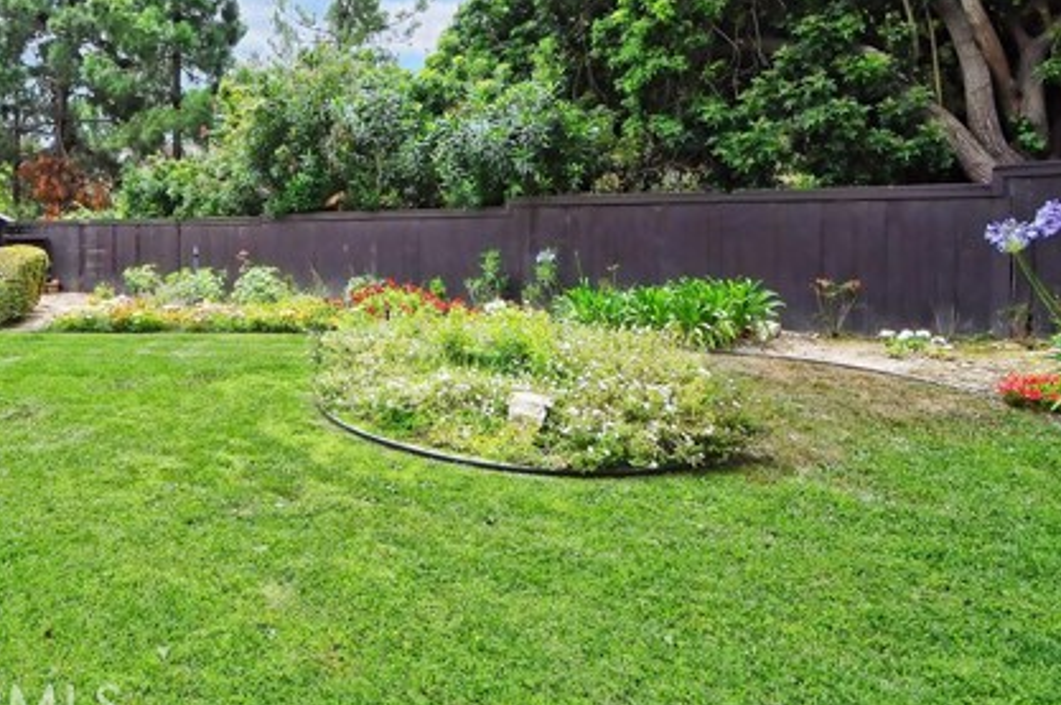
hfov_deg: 70.7
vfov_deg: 53.2
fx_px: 677
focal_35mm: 23
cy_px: 202
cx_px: 257
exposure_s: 1/200
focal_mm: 10
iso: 320
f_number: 14
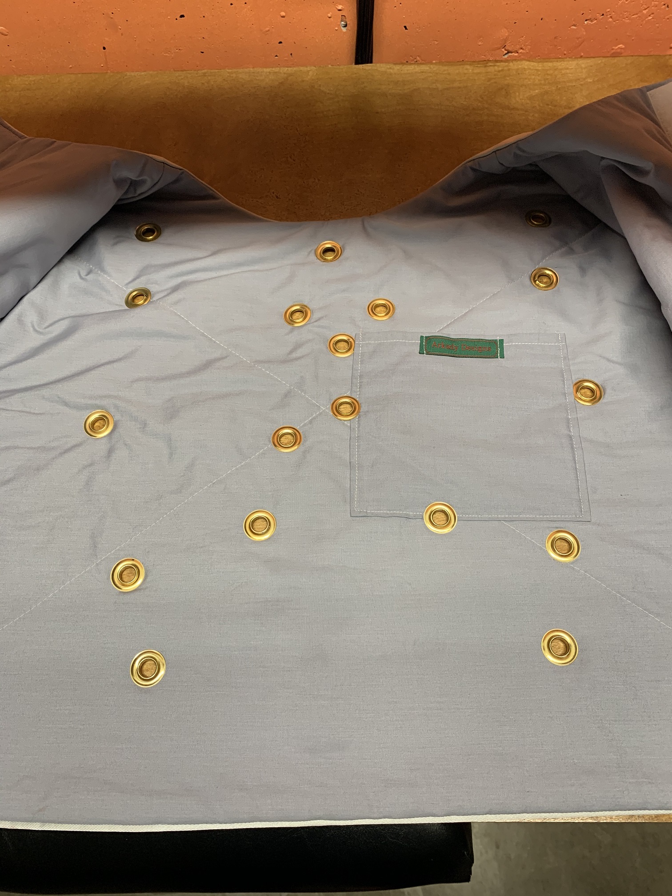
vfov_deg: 67.3
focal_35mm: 26
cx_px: 336
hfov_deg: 53.1
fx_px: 673
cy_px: 448
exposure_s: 1/60
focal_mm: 4.25
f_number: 1.8
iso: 100
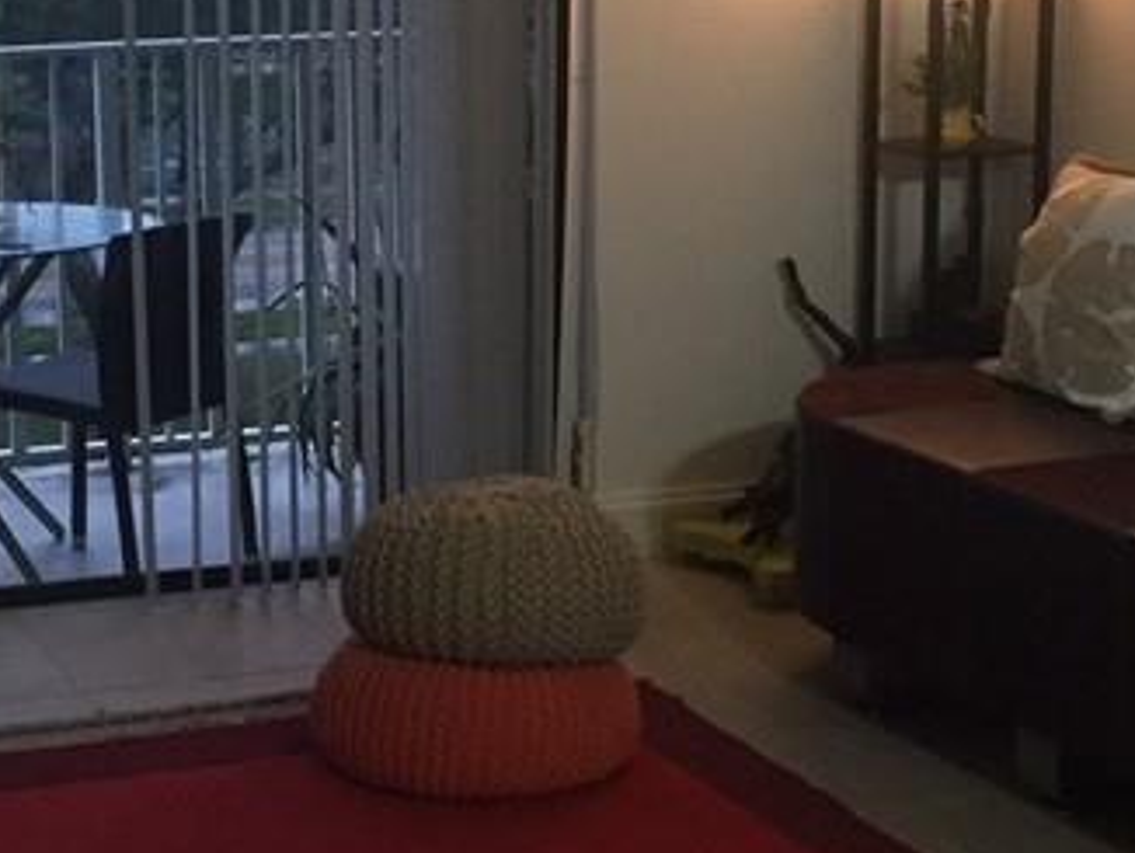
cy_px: 310
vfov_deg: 16.2
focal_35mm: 91
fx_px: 2986
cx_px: 299
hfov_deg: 21.4
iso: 250
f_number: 2.2
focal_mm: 4.15
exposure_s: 1/30
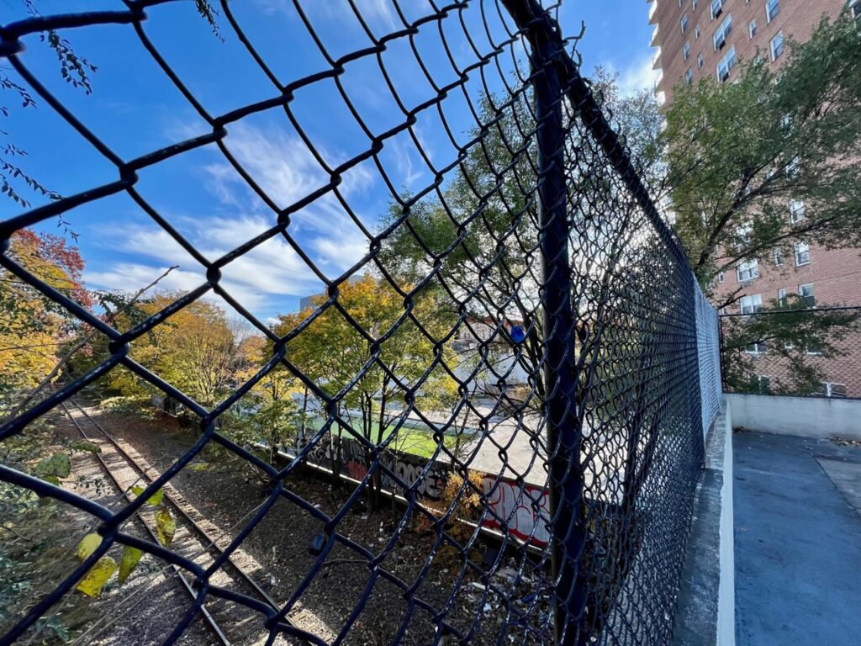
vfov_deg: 89.9
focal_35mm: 13
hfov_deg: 106.2
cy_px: 323
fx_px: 323
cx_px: 430
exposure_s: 1/769
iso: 32
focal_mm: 1.57
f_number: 1.8
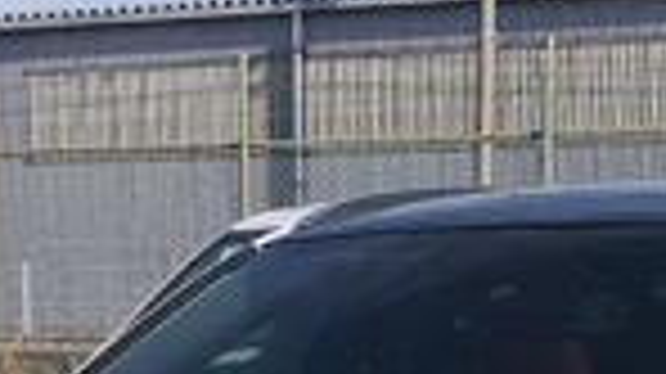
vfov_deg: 8.3
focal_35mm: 132
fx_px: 2329
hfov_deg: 16.3
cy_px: 955
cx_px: 382
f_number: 1.8
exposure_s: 1/4808
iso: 25
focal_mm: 3.99
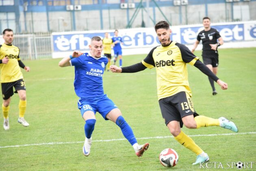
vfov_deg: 7.0
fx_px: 1387
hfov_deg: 10.5
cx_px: 128
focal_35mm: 195
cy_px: 86
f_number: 4.8
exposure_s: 1/800
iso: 1600
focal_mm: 130
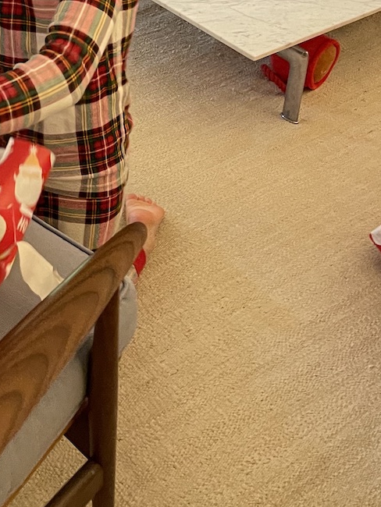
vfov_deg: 27.8
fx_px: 939
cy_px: -38
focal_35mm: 64
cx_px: -12
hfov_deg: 22.0
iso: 400
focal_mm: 5.1
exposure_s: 1/40
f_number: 1.6
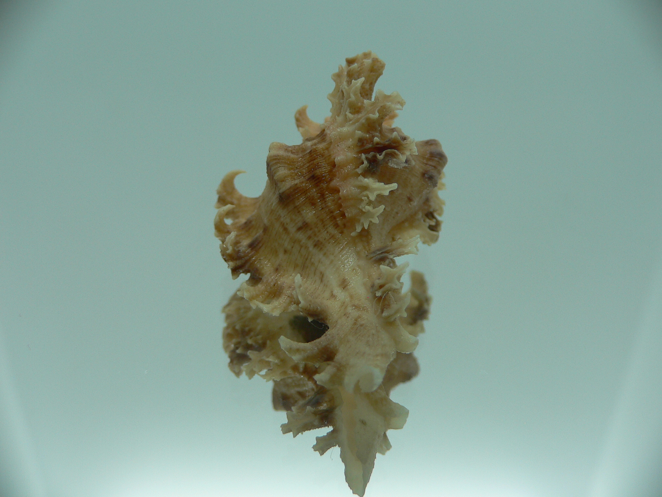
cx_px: 331
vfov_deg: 40.7
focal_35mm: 35
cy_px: 248
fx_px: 669
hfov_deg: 52.6
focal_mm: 4.6
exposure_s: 1/80
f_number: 2.8
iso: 80
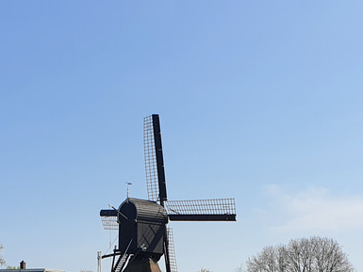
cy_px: 350
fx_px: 755
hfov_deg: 27.0
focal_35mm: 72
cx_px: 174
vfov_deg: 19.0
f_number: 2.4
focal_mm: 4.3
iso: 50
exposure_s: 1/2080
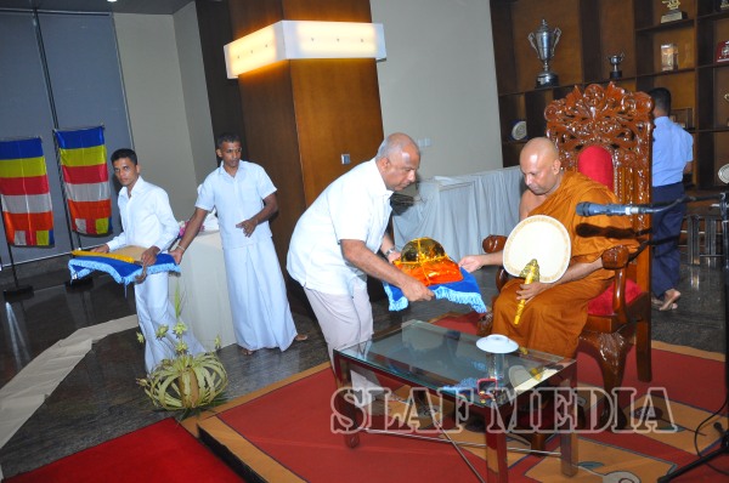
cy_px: 242
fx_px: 546
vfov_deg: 47.8
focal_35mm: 27
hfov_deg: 67.5
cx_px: 364
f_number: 4.5
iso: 640
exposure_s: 1/160
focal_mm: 18
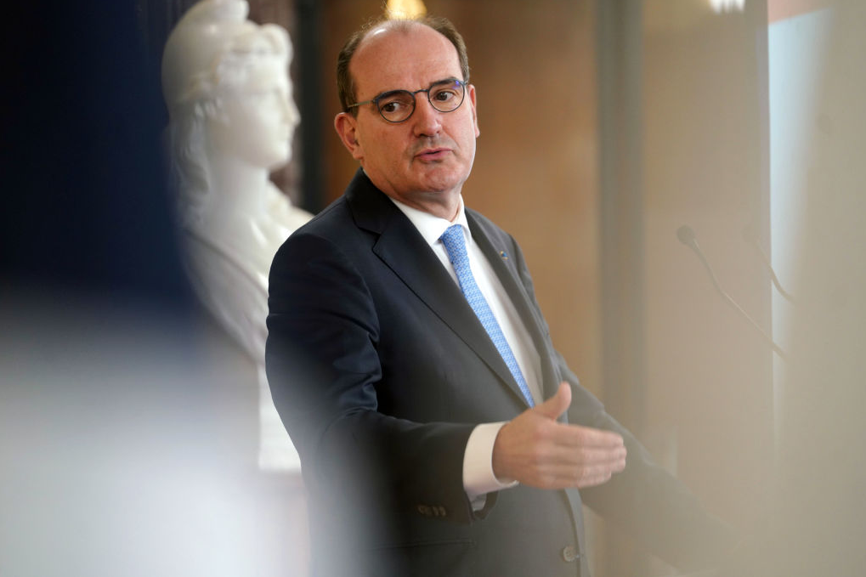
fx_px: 4570
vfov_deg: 7.2
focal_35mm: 190
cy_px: 288
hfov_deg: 10.8
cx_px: 434
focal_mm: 189
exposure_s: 1/200
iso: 1250
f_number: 2.8
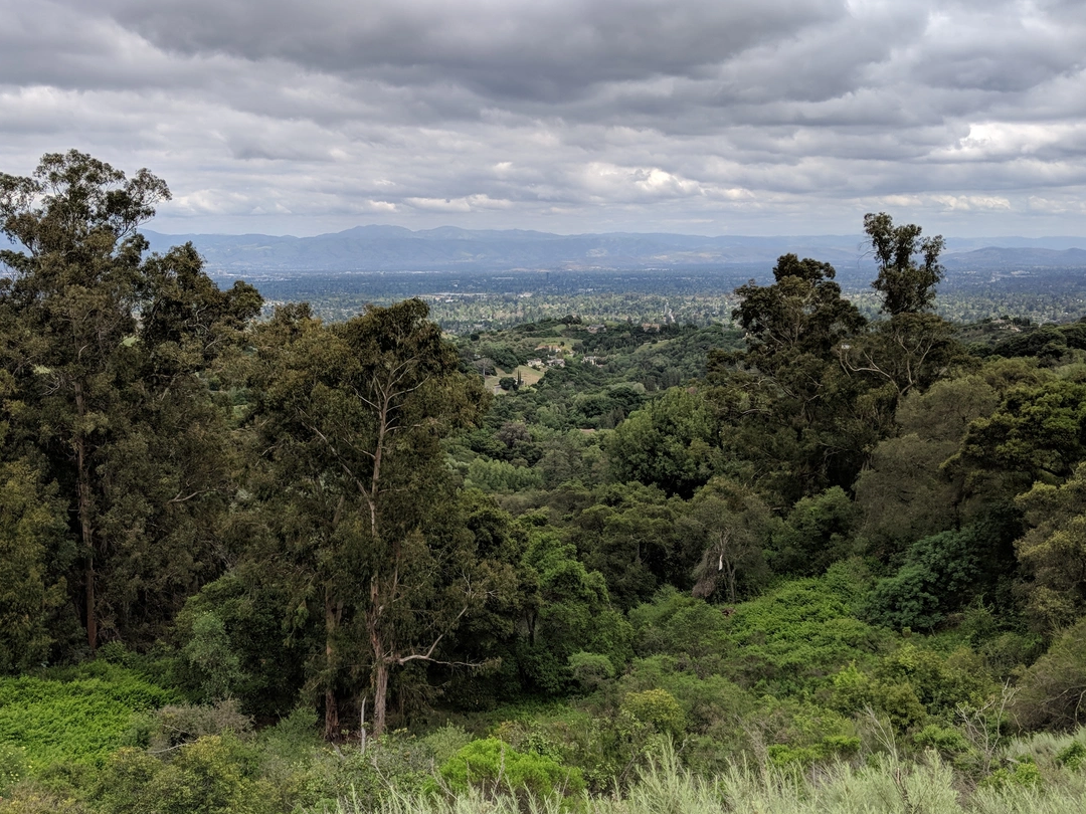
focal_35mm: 36
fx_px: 1129
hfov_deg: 51.2
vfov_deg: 39.5
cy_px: 482
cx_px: 461
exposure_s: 1/3906
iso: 59
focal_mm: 4.44
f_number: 1.8
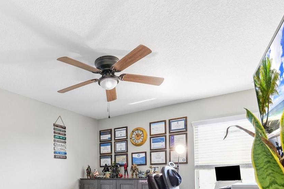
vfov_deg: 43.5
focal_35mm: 27
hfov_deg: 66.4
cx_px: 106
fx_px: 213
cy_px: 173
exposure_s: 1/4
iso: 400
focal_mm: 14
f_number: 8
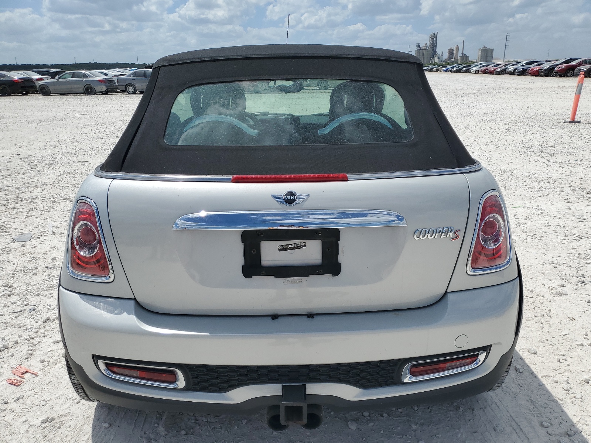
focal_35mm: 26
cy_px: 222
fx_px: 444
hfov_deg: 67.3
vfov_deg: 53.1
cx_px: 296
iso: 50
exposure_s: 1/10000
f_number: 1.5
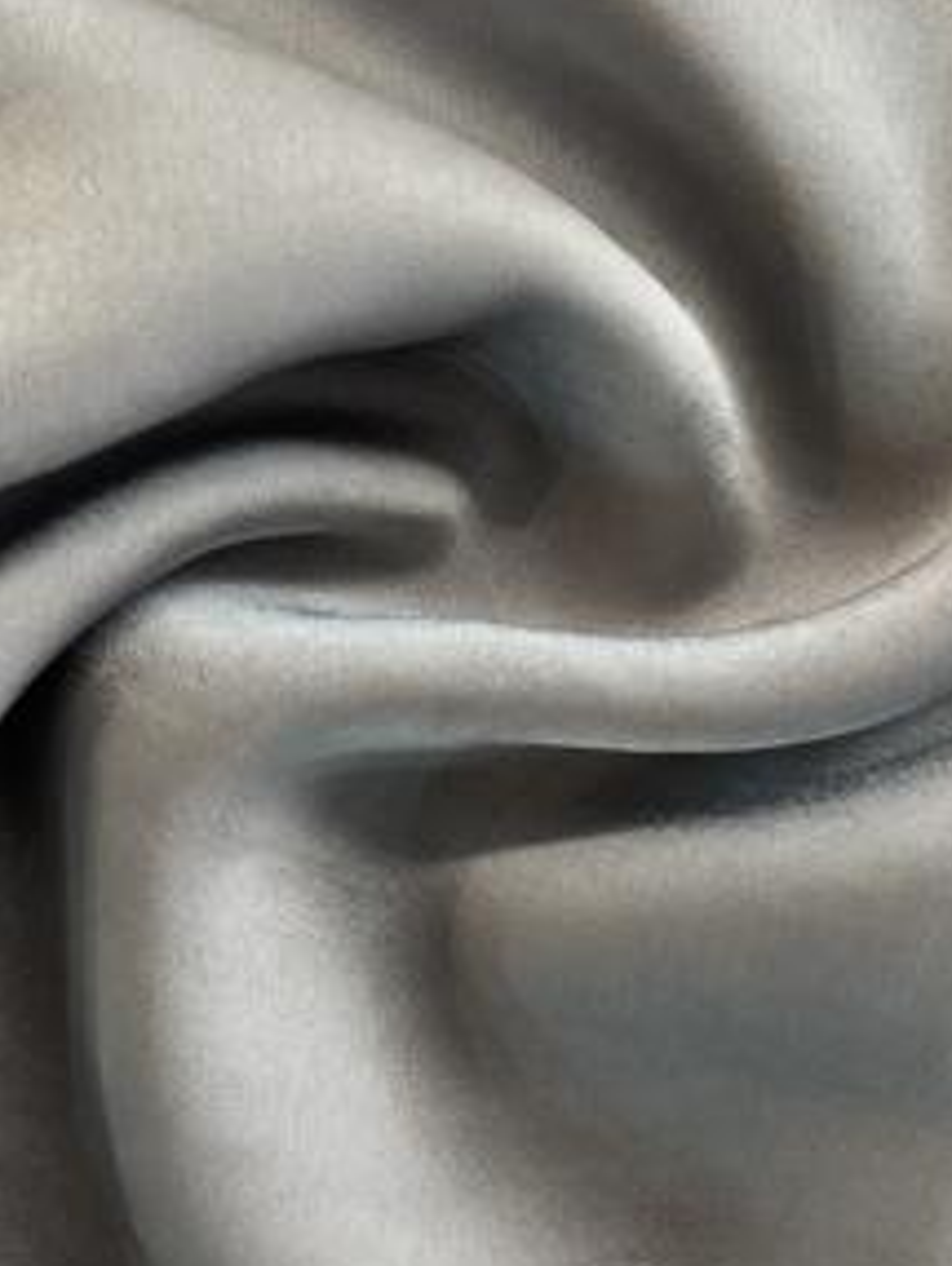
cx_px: 491
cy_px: 560
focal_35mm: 31
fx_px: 1135
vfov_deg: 58.2
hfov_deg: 45.5
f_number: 1.5
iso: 100
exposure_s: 1/120
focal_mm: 5.7
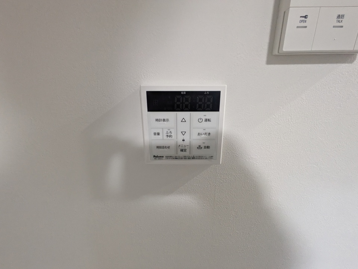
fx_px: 145
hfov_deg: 102.0
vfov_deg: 85.7
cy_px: 134
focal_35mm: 14
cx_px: 179
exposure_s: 1/120
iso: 881
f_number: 2.2
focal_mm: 1.83
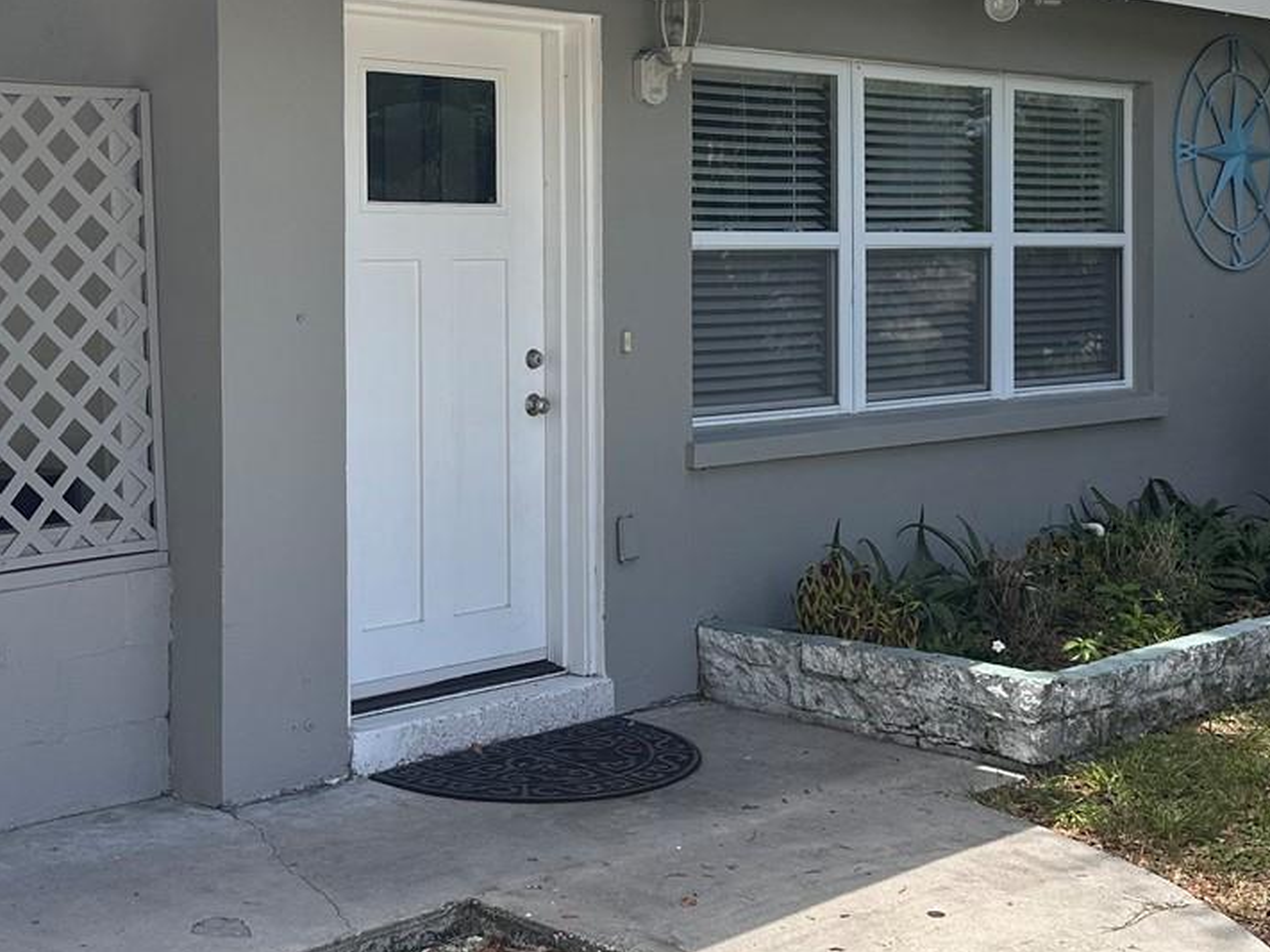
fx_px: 1981
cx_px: 511
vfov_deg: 26.7
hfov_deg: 35.4
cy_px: 261
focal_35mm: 54
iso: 80
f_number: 1.78
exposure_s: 1/1812
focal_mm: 6.86
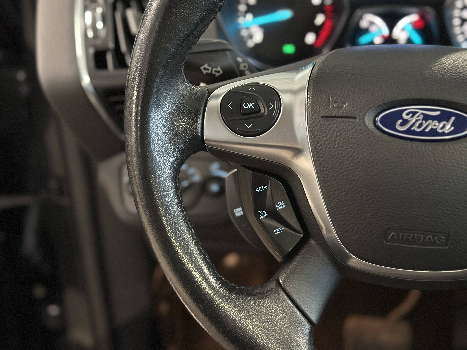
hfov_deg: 39.7
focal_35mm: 48
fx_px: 648
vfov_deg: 30.3
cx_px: 234
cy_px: 175
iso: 800
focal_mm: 6.86
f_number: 1.78
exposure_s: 1/28
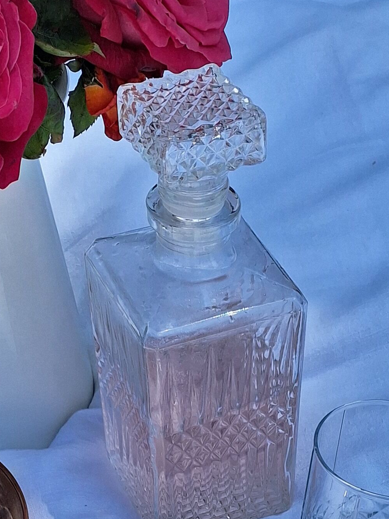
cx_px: 265
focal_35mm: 70
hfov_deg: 20.9
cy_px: 761
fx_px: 1049
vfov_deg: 23.0
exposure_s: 1/2457
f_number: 1.8
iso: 40
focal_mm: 5.54
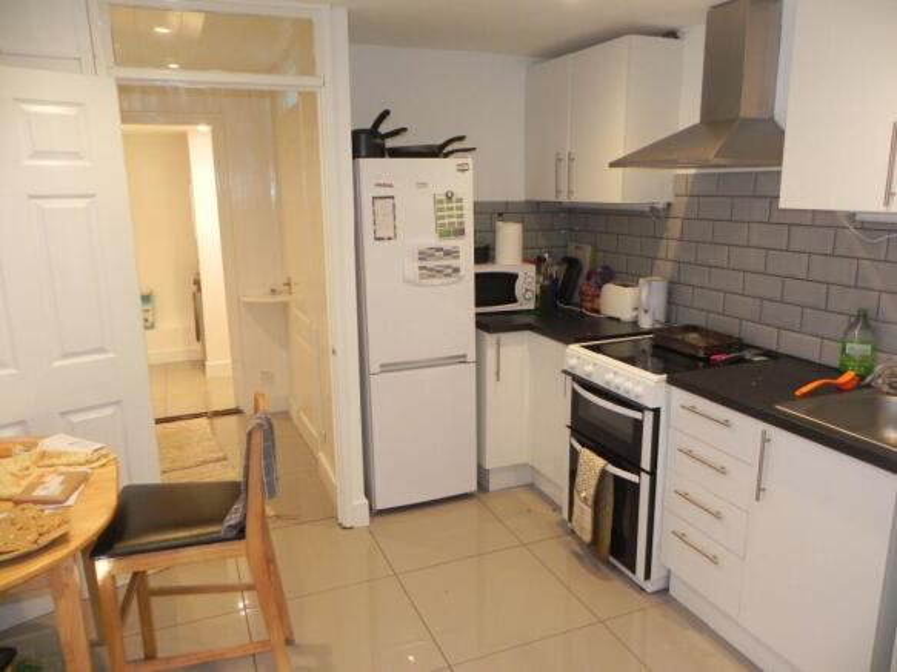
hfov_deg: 67.3
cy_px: 336
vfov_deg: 53.0
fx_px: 674
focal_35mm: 26
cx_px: 448
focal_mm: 4.6
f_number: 2.8
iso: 200
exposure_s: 1/30
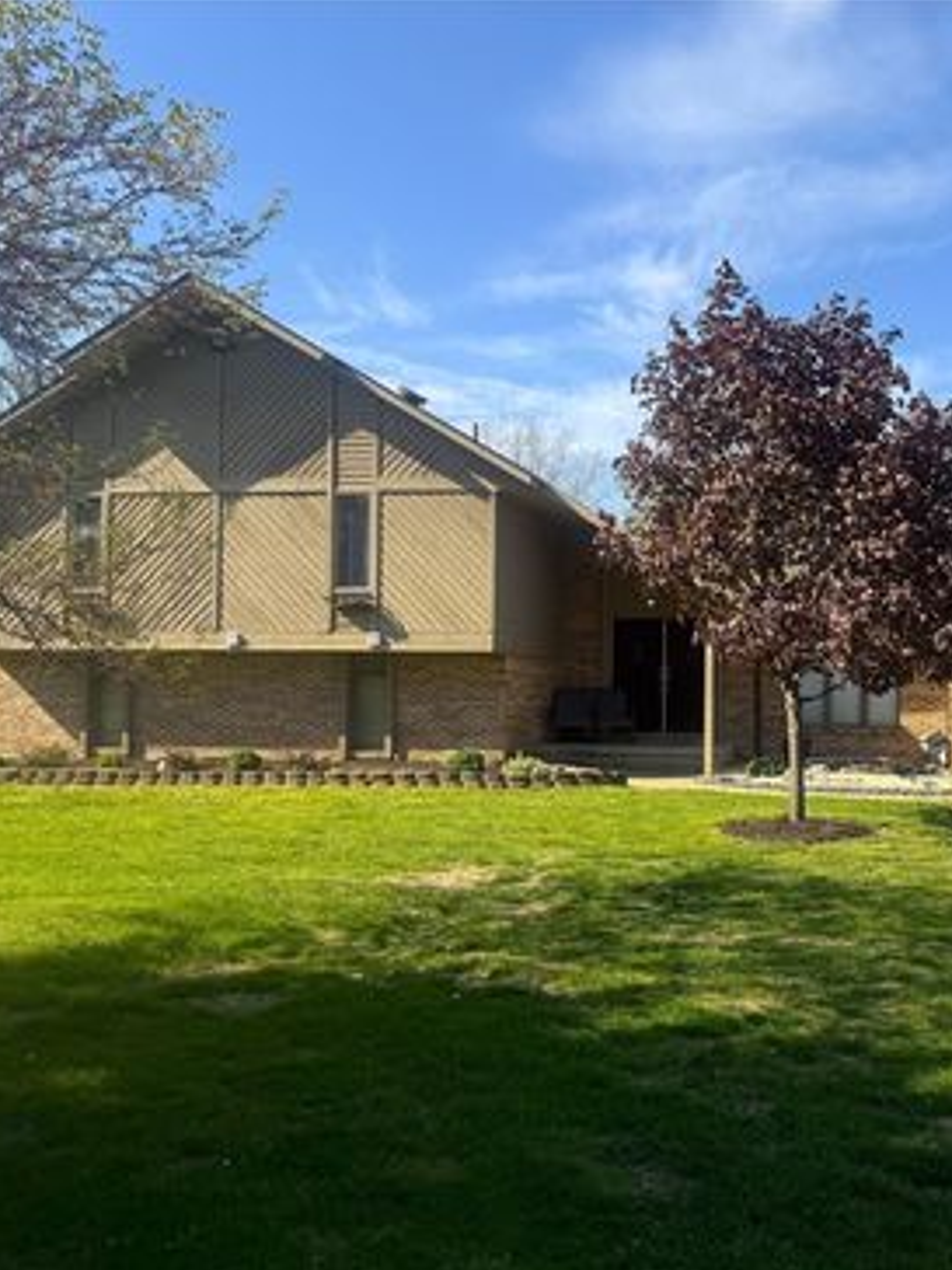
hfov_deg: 41.6
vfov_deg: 55.3
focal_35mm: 33
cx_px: 722
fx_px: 1210
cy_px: 651
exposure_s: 1/2833
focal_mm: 6.76
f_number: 1.78
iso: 80
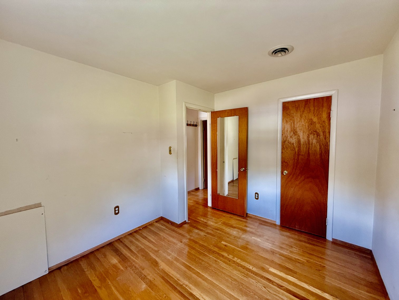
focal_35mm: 14
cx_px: 200
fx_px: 161
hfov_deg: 102.1
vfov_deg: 85.7
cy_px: 150
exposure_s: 1/92
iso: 320
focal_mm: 2.22
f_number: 2.2
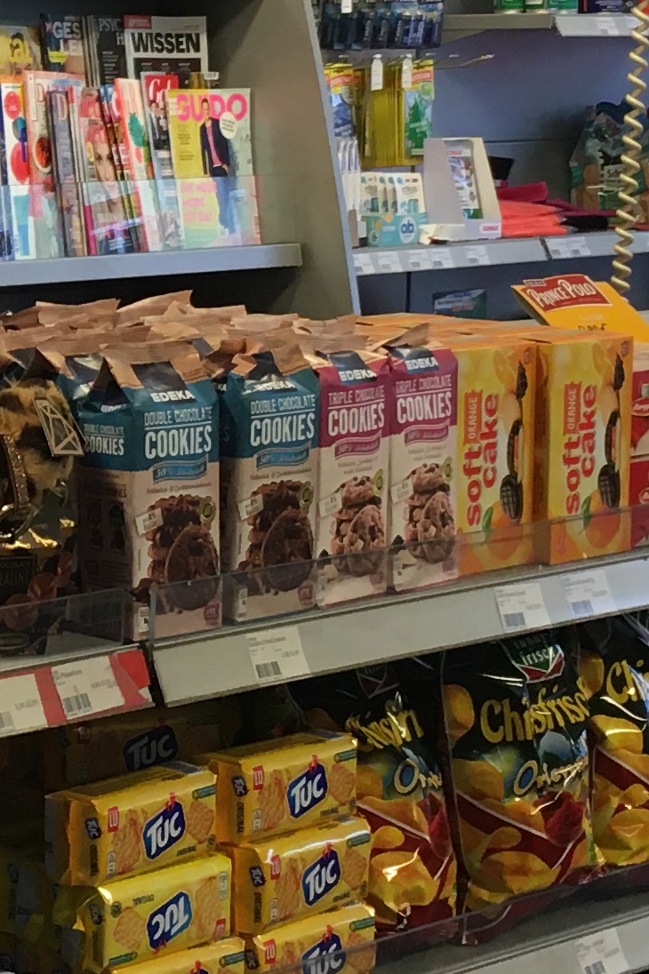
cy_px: 363
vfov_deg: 18.4
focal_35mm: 111
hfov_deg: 11.8
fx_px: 3003
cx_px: -346
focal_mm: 4.15
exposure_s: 1/33
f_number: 2.2
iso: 40
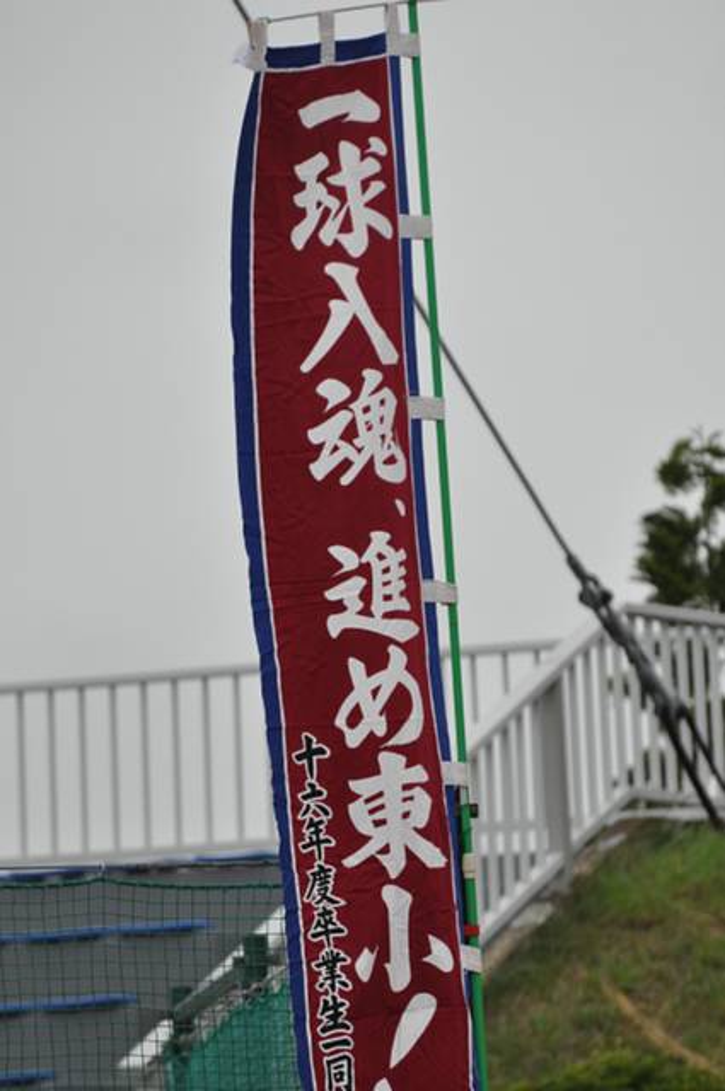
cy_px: 546
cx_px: 362
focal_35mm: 345
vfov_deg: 6.0
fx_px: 10449
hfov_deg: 4.0
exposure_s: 1/1250
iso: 200
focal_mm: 230
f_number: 5.3
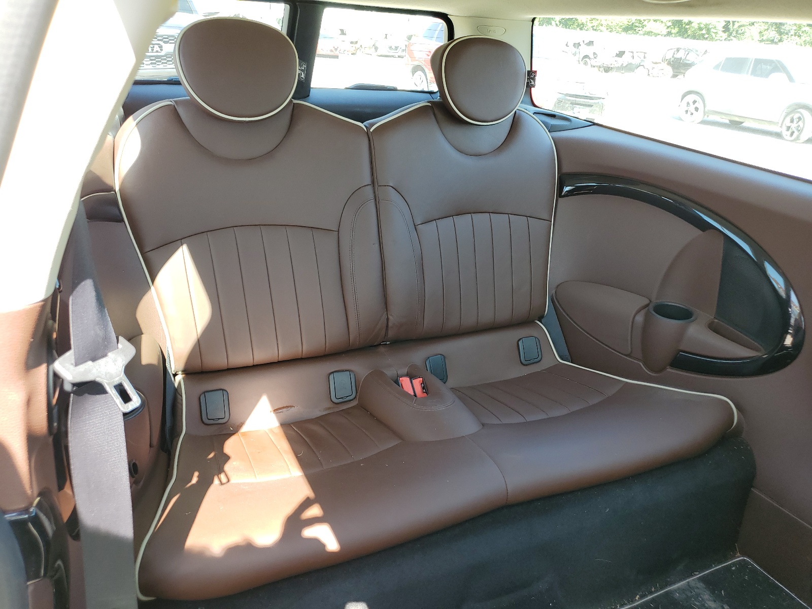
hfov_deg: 67.3
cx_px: 406
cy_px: 304
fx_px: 610
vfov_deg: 53.1
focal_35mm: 26
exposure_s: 1/133
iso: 50
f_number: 1.5
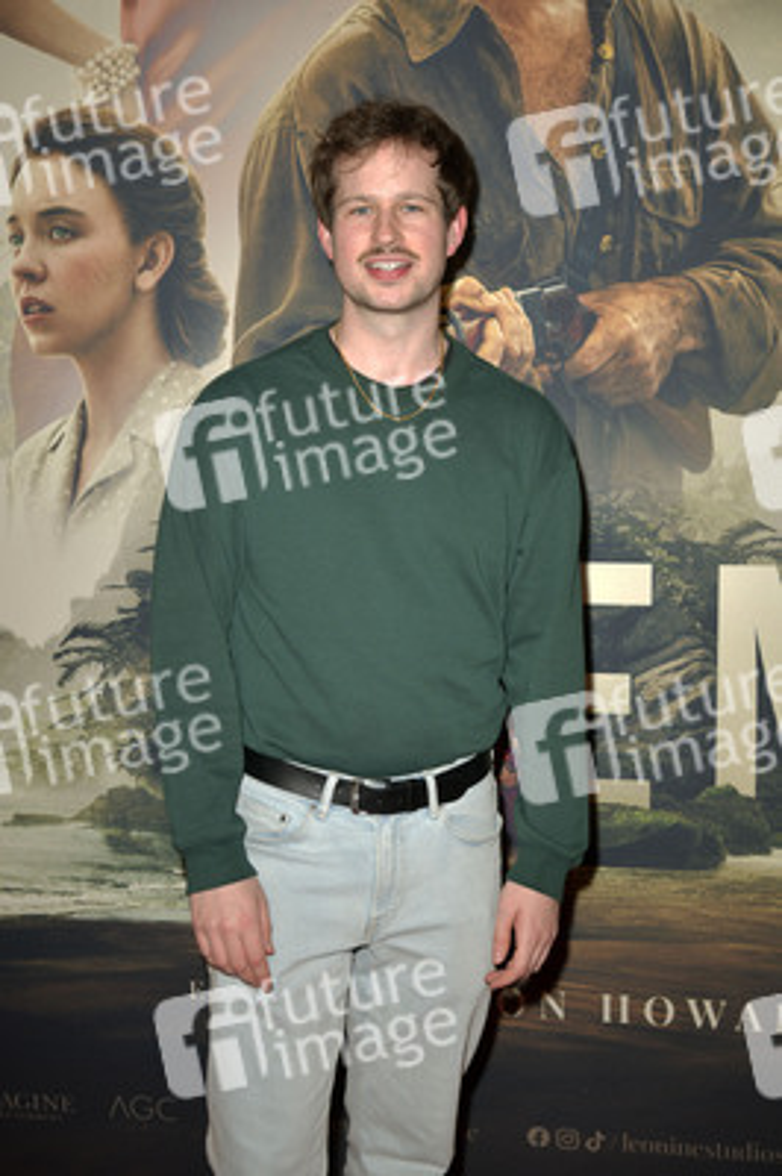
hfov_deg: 26.9
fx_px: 1632
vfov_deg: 39.6
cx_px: 391
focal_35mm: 50
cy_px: 588
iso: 250
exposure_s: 1/250
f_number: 5.6
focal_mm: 50
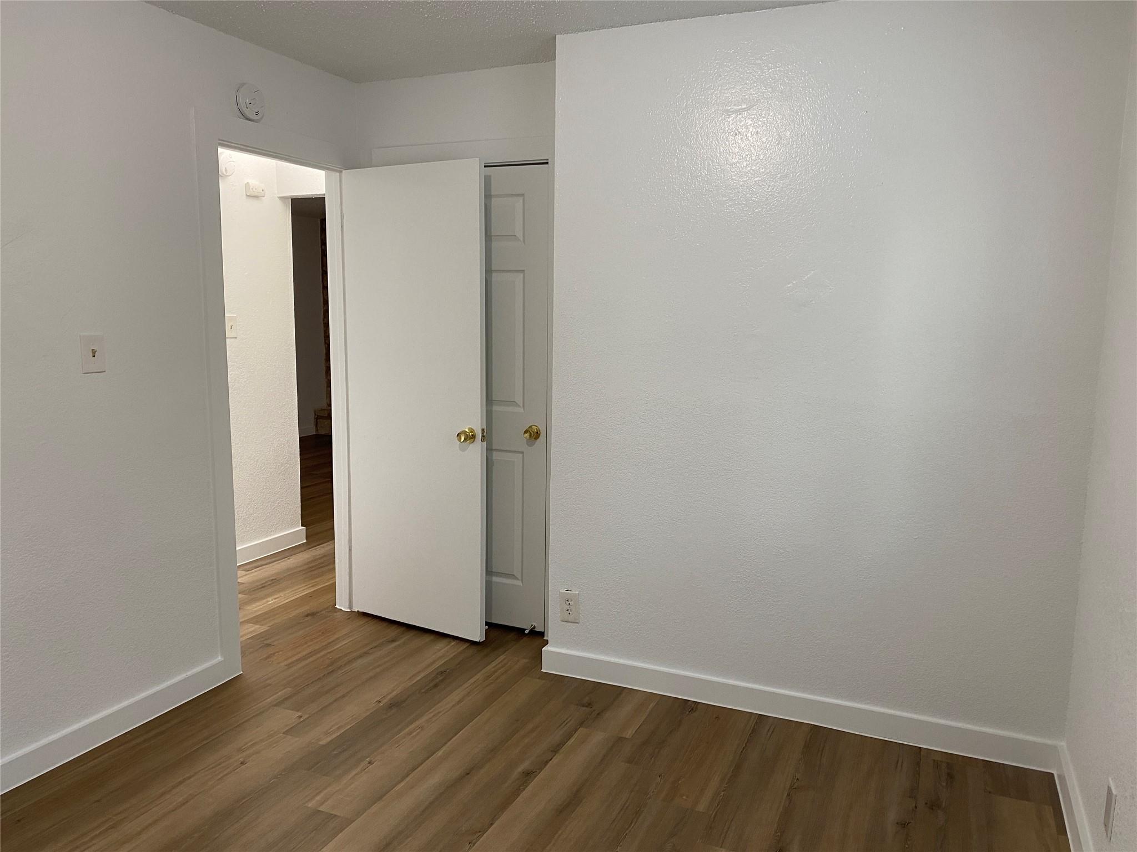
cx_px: 568
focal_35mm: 26
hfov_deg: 67.3
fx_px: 854
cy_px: 426
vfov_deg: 53.1
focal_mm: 4.25
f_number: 1.8
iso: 100
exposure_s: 1/60
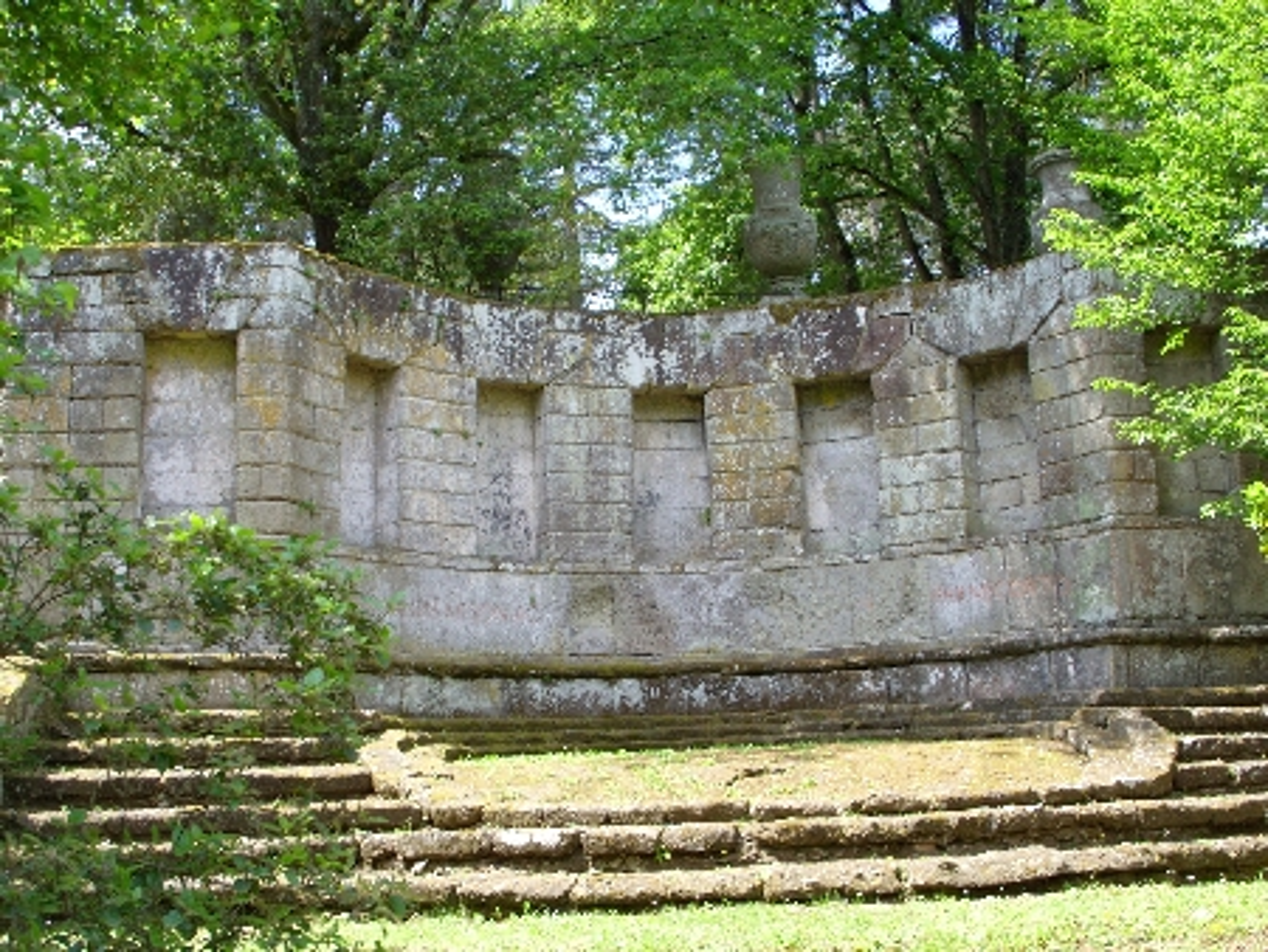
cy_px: 476
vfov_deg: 30.3
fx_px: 1759
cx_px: 634
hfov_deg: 39.6
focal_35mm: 48
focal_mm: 9.87
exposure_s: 1/129
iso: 50
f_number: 4.2
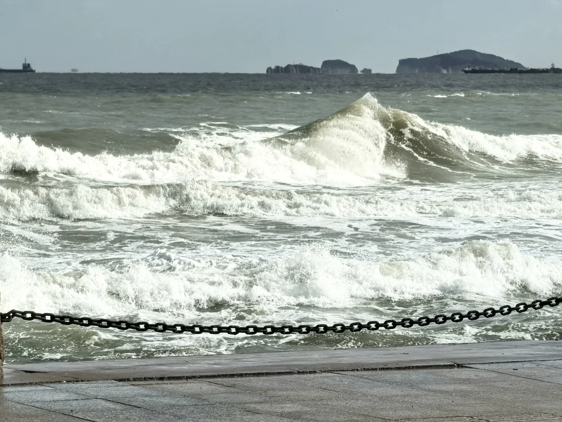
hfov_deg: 9.4
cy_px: 195
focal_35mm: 211
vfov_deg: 7.0
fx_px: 3426
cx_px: 261
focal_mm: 14.45
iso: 50
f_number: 3.4
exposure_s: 1/1477
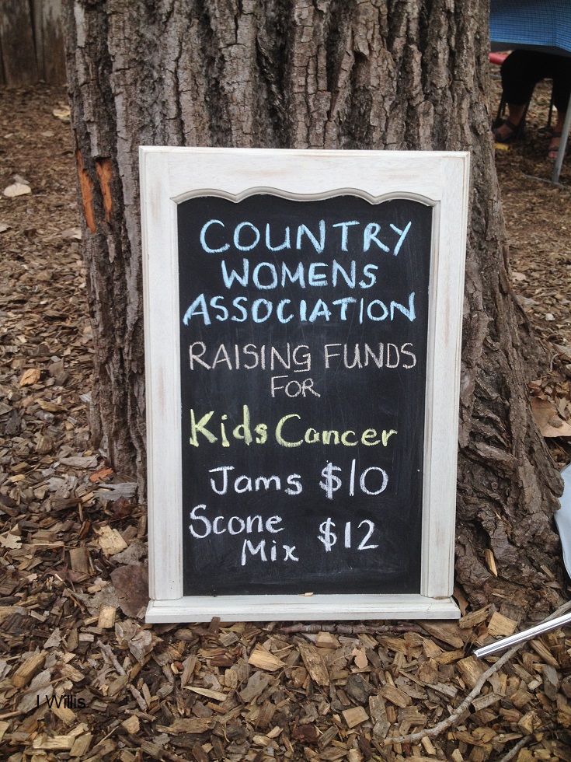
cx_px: 286
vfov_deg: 52.6
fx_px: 770
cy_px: 381
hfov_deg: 40.7
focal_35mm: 35
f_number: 2.4
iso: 50
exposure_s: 1/120
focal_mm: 4.28
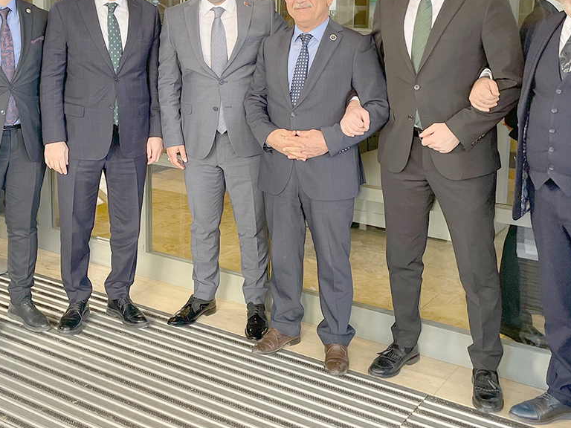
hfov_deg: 39.1
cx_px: 177
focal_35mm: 48
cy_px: 122
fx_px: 792
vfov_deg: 29.9
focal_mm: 4.2
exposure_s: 1/121
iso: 100
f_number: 1.6
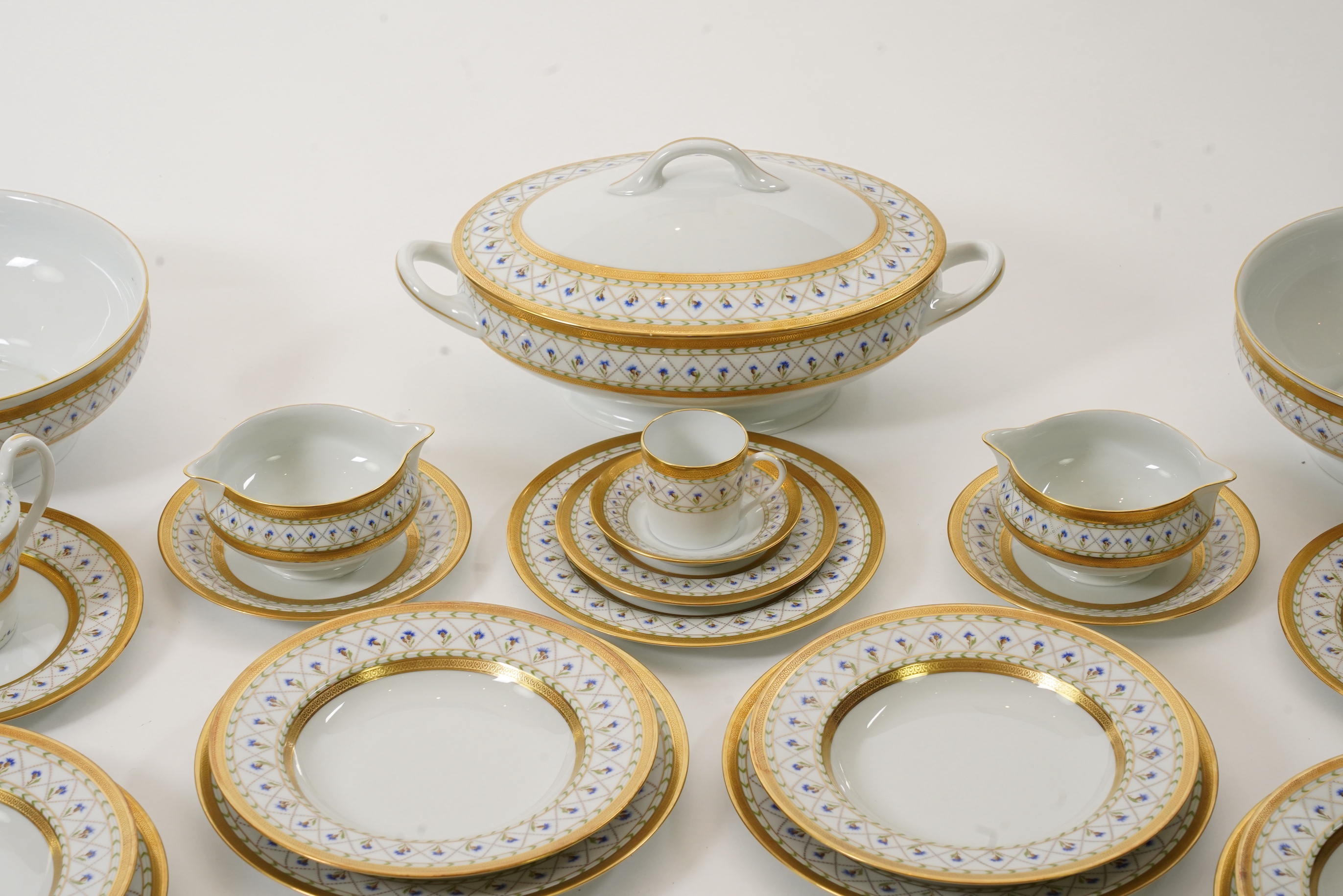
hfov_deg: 19.5
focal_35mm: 105
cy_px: 448
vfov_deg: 13.0
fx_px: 3917
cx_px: 672
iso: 1250
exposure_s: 1/125
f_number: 13
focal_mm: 105
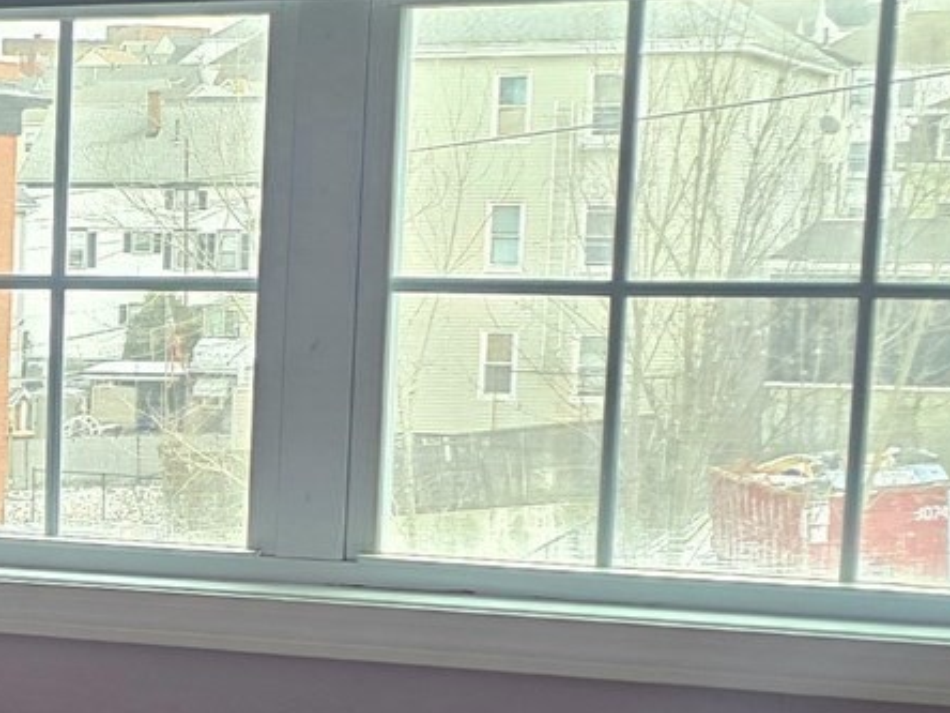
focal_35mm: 106
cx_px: -389
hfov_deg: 17.1
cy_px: 576
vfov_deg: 13.9
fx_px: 2909
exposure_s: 1/52.9
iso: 50
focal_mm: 6.3
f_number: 1.7
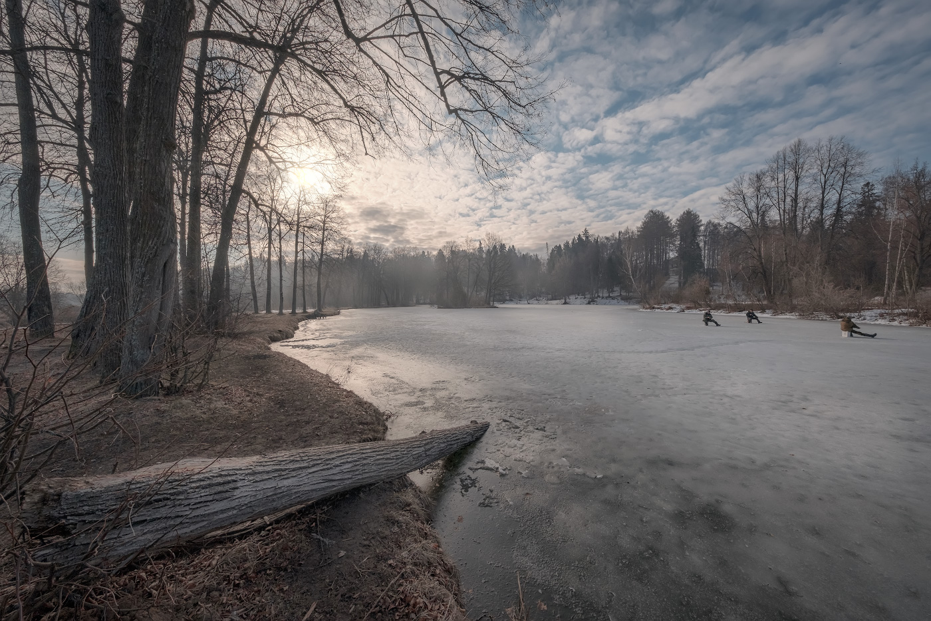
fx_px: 310
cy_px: 310
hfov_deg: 112.6
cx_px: 466
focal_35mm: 12
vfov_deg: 90.0
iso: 800
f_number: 11
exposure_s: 1/480
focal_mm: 8
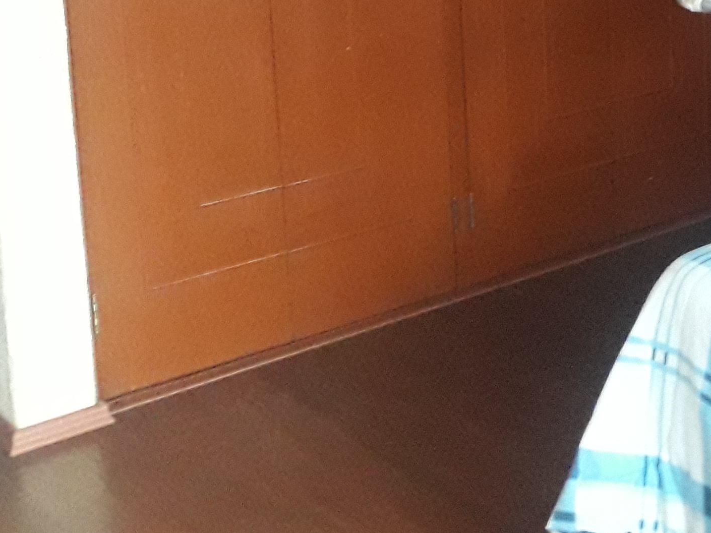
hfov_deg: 21.0
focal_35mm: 82
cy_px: -139
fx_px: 1684
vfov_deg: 17.0
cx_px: 991
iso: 500
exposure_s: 1/20
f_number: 1.9
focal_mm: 3.7
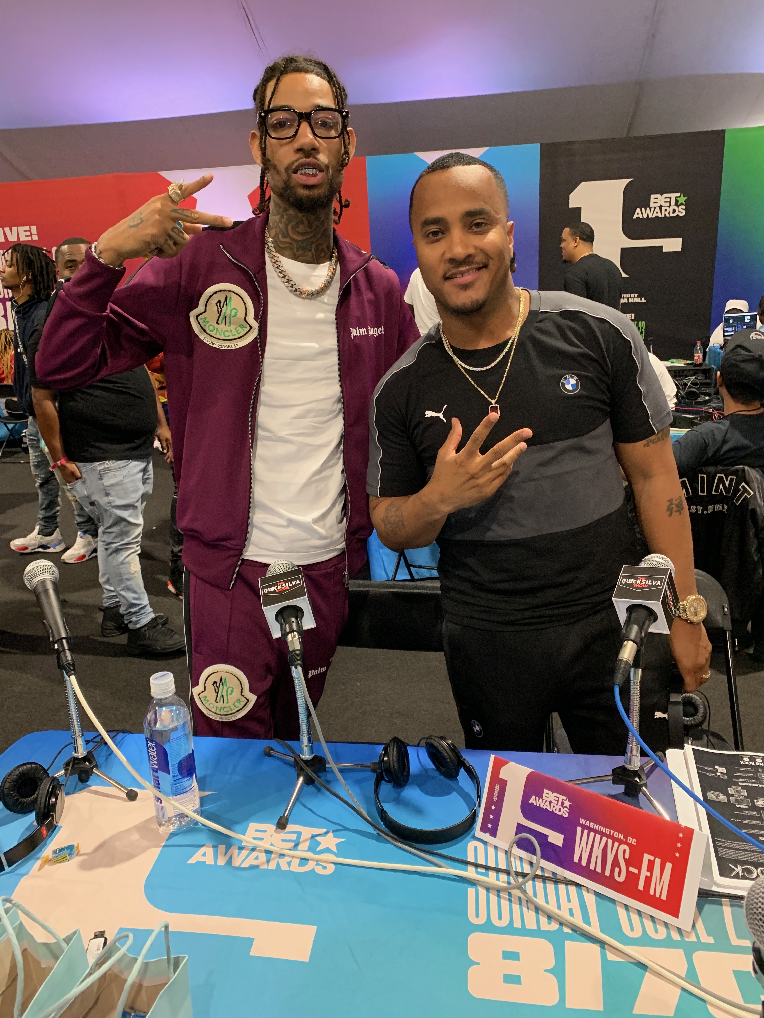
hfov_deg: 53.1
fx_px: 765
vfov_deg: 67.3
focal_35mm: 26
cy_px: 509
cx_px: 382
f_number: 1.8
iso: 400
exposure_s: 1/53
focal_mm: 4.25
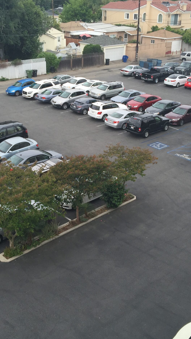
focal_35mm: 43
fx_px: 387
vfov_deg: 47.4
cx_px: 93
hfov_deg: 27.7
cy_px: 170
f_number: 2.2
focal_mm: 4.15
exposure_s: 1/824
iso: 32
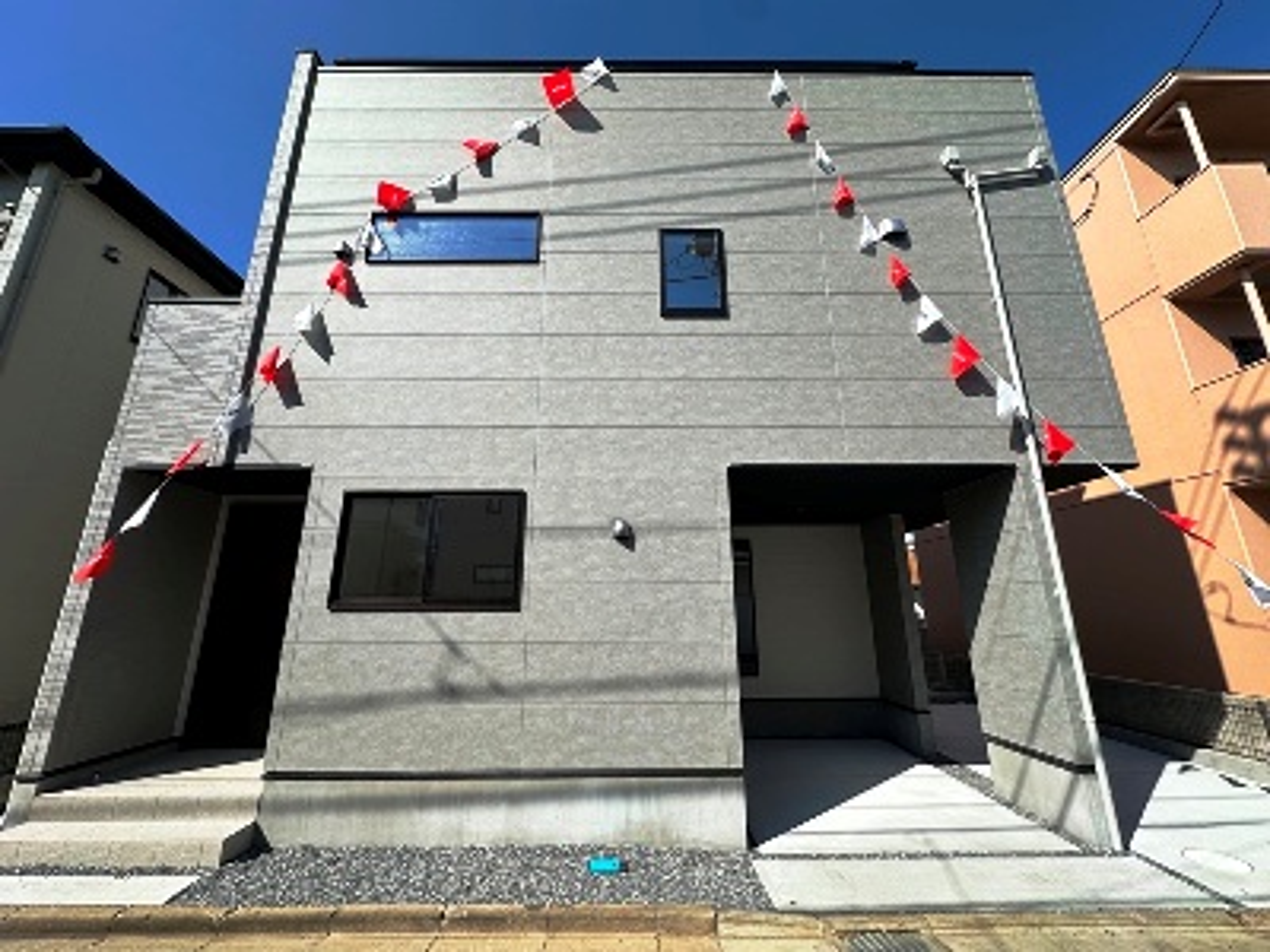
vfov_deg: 85.7
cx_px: 635
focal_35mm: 14
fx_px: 514
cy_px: 476
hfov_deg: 102.1
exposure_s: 1/2132
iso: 40
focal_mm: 2.22
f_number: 2.2
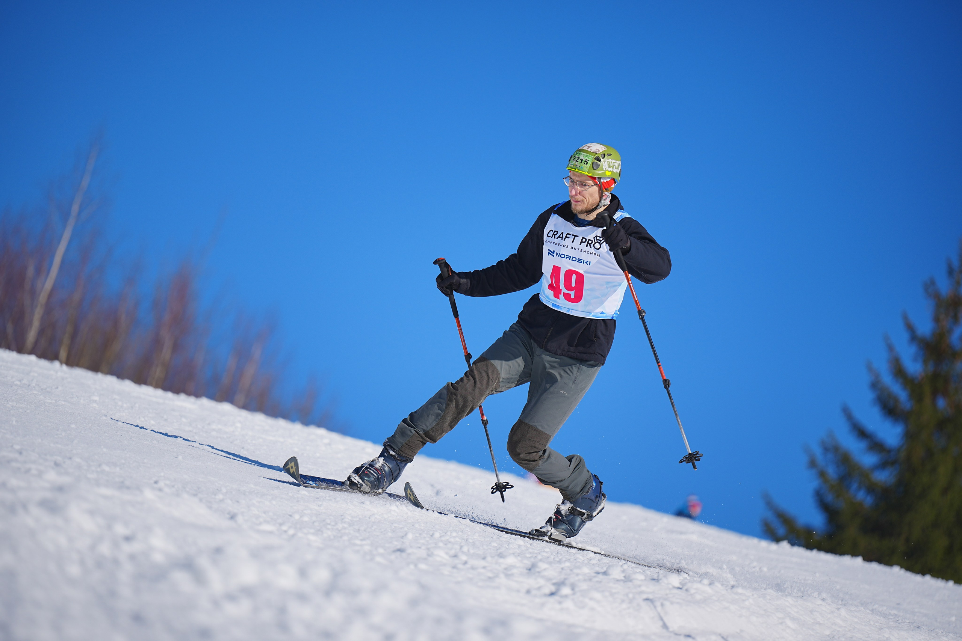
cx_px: 481
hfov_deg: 10.8
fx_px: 5104
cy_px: 320
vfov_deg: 7.2
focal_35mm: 191
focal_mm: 191
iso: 100
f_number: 2.8
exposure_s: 1/4000
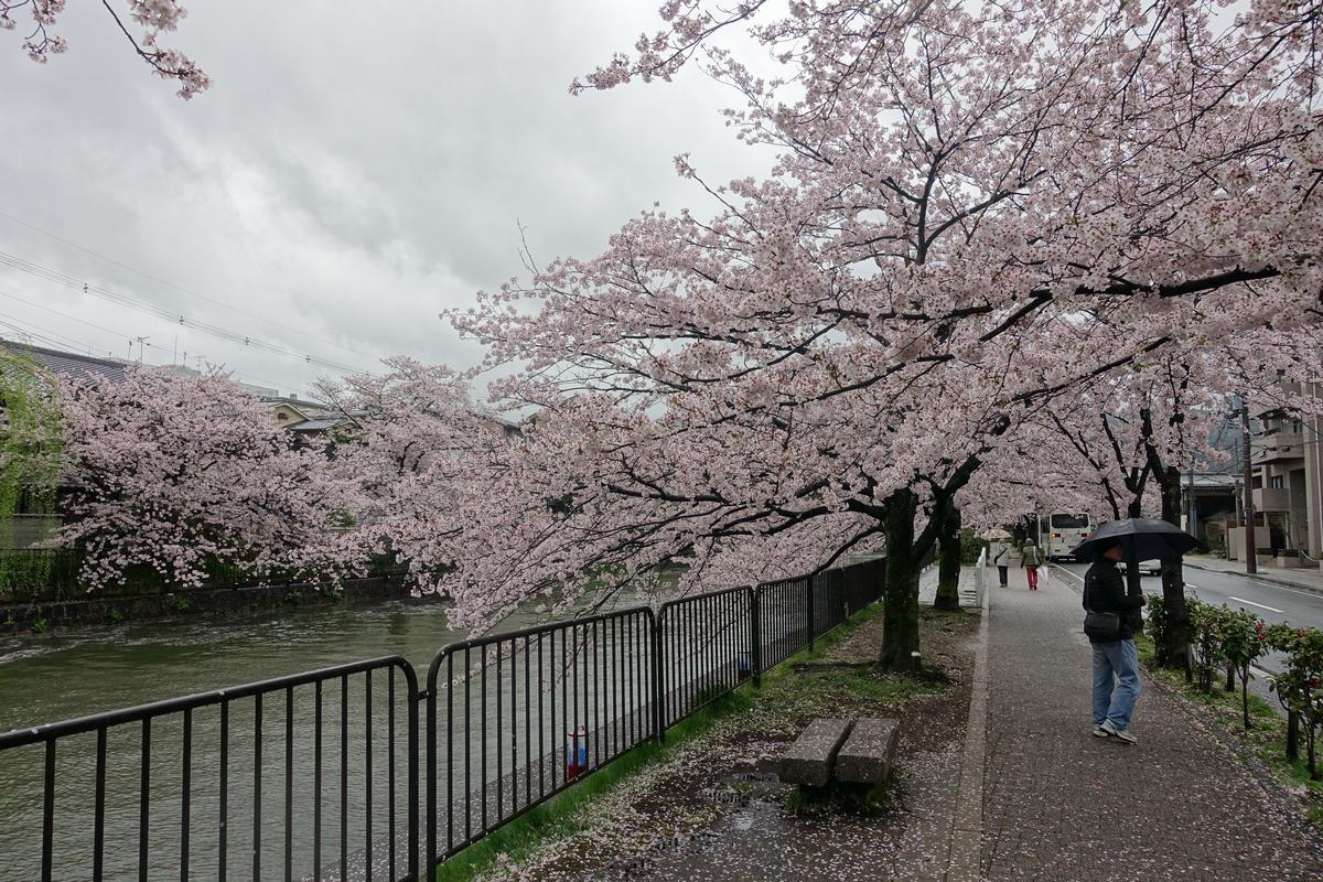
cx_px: 662
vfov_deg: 53.1
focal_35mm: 24
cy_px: 441
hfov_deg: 73.7
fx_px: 882
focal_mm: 8.8
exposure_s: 1/400
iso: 125
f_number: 4
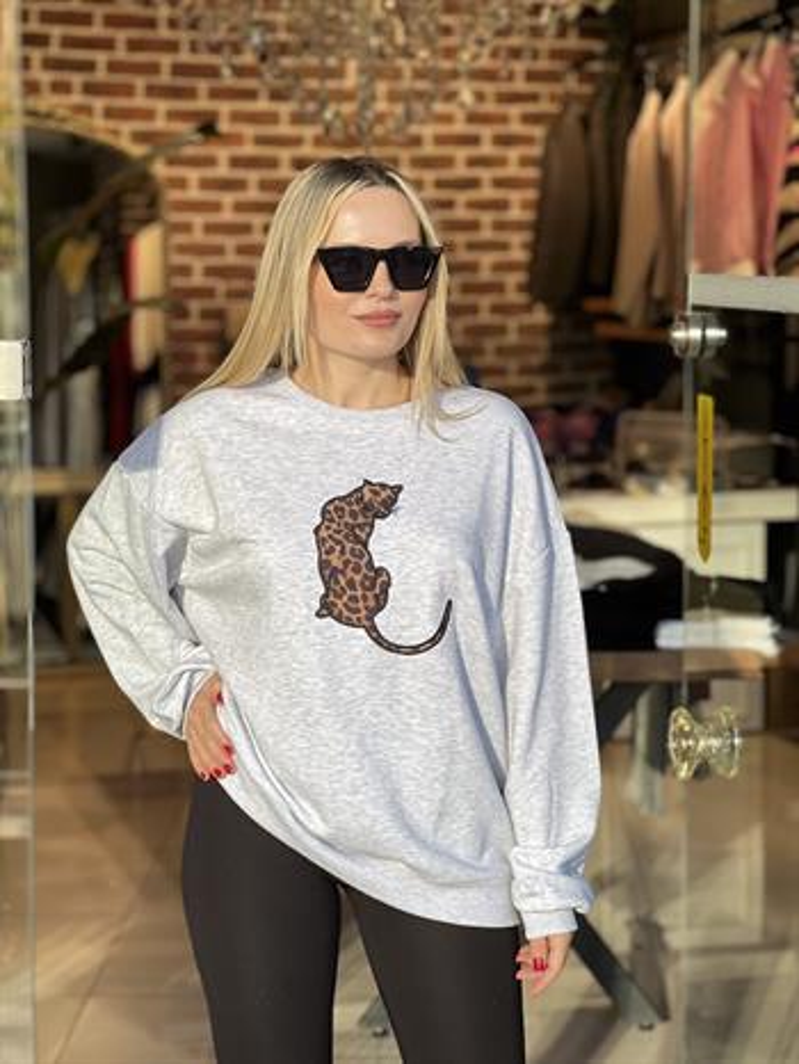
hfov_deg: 19.2
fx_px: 2368
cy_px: 532
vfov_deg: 25.3
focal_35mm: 77
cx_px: 400
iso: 20
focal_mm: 9
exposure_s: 1/108
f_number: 2.8
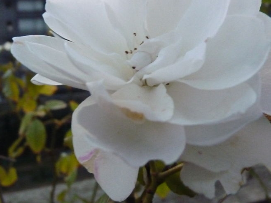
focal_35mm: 42
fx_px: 329
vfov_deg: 34.2
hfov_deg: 44.8
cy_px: 76
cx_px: 136
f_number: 2.8
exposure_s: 1/80
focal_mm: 4.8
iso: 800
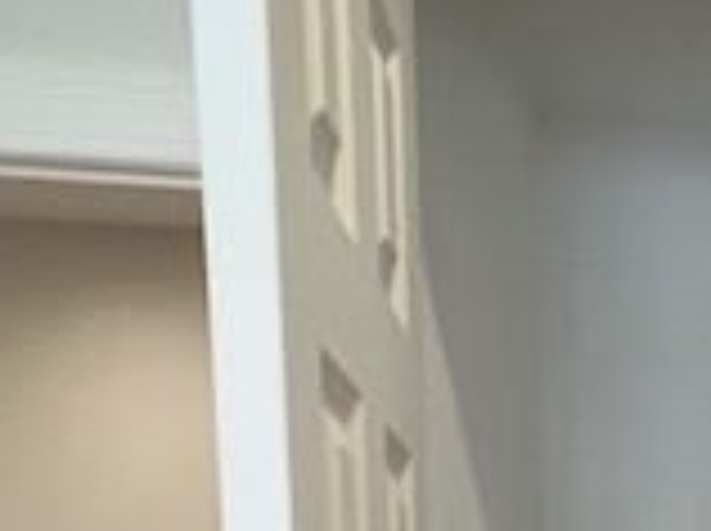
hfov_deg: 24.9
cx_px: 958
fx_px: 1354
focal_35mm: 66
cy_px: 1053
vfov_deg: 16.8
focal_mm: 1.57
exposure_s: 1/120
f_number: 1.8
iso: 160
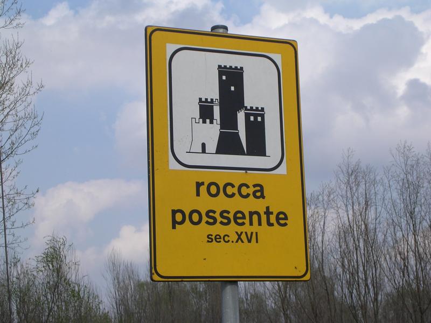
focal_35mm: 86
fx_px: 1071
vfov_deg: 17.2
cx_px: 216
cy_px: 162
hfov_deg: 22.8
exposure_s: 1/839
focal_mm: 13
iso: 100
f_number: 4.1
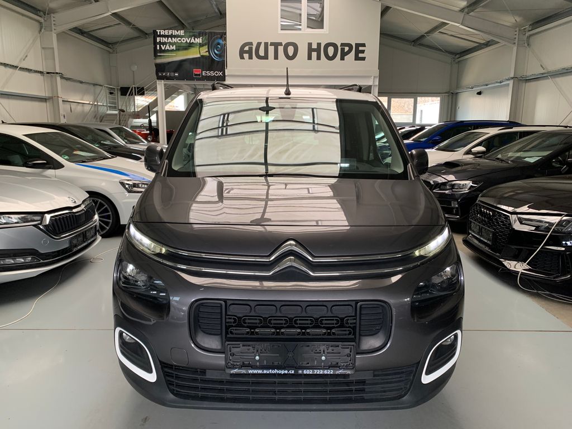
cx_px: 286
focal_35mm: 26
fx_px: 430
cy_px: 214
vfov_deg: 53.1
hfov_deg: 67.3
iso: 100
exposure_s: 1/50
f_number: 1.8
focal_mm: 4.25
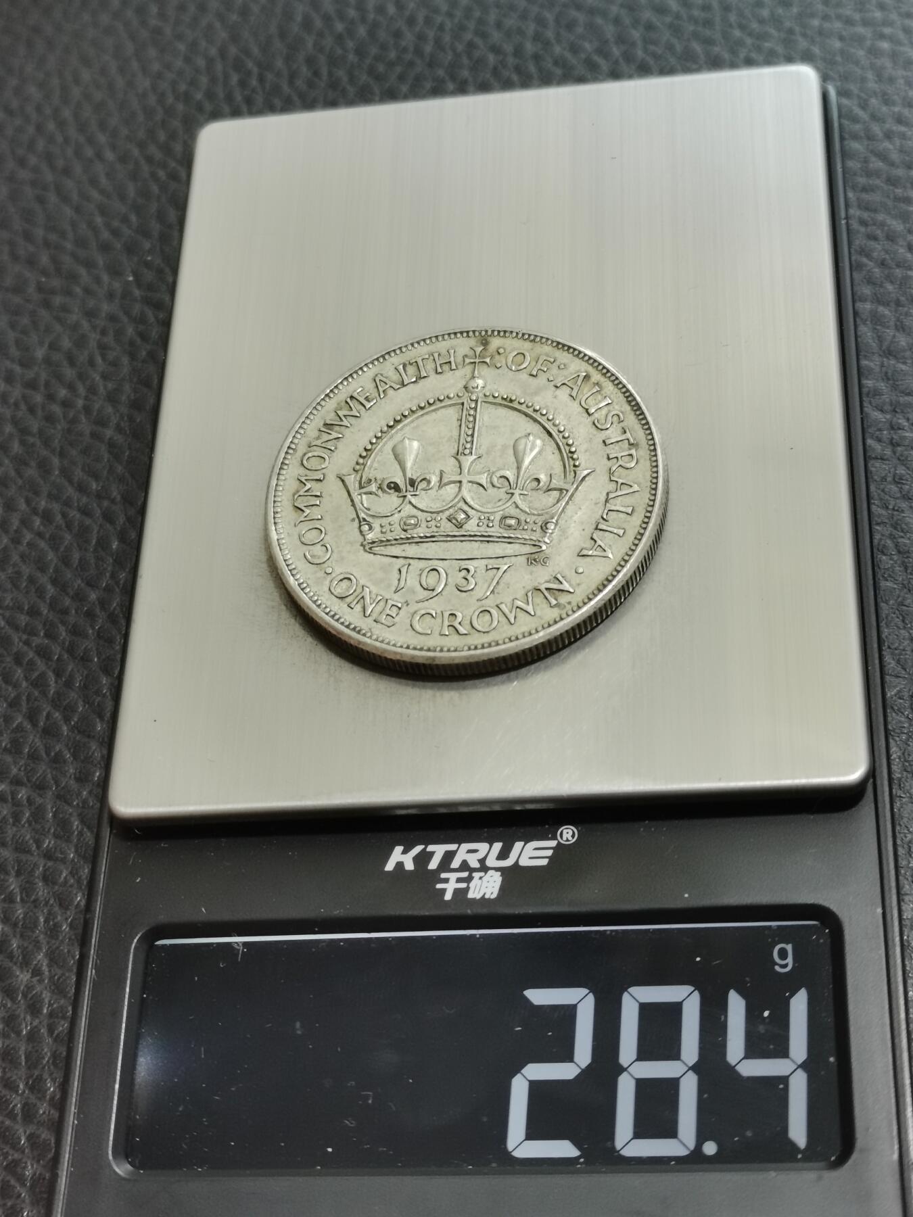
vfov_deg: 33.2
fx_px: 2040
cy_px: 608
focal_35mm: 58
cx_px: 456
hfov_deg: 25.2
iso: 125
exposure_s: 1/120
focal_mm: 5.58
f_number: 1.8
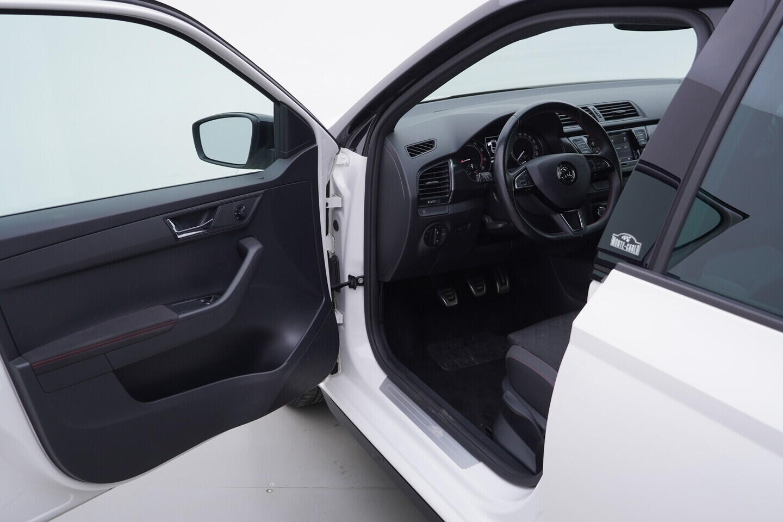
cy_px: 261
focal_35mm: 36
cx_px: 392
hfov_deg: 53.1
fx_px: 783
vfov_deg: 36.9
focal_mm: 24
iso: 125
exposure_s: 1/60
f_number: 3.5
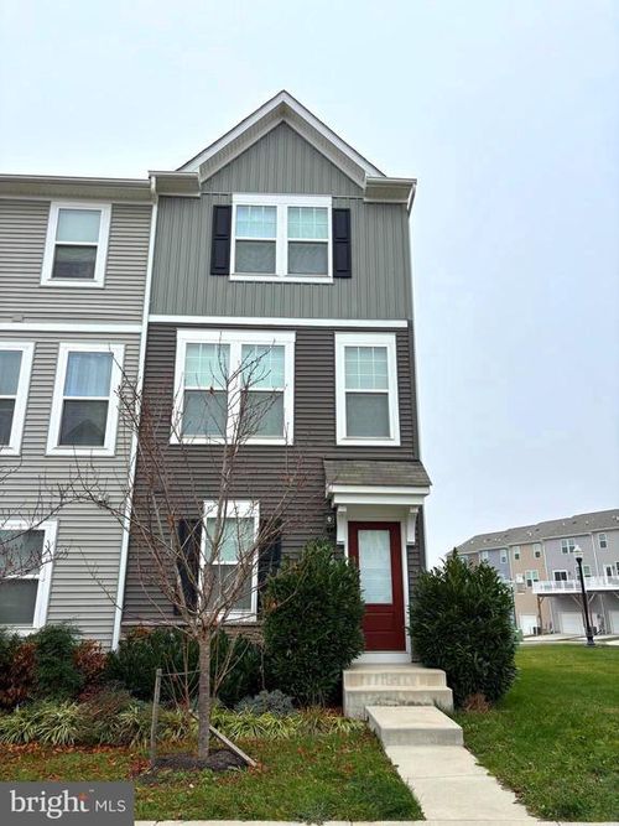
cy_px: 413
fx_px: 620
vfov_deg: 67.3
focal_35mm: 26
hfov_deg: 53.0
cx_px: 310
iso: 50
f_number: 1.6
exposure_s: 1/1667
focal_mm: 5.96
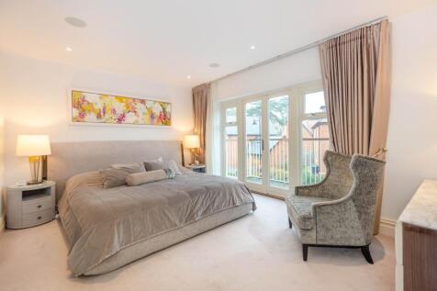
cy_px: 146
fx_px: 194
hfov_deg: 96.8
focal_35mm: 16
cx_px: 218
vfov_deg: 73.7
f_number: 6.3
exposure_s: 1/15
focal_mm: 16
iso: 250
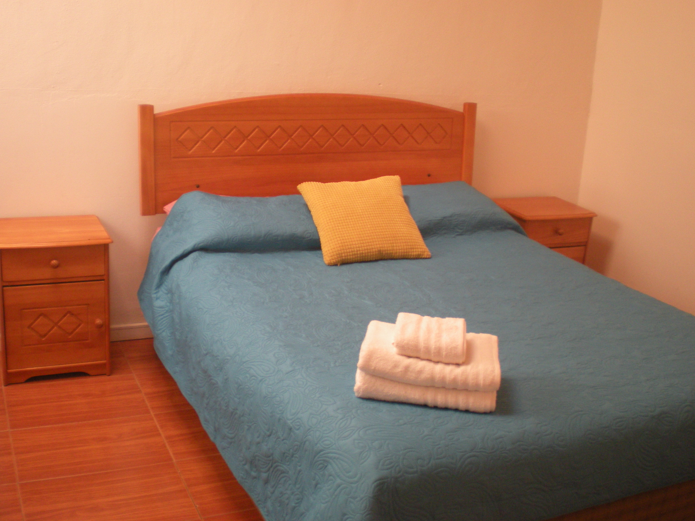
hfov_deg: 45.8
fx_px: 823
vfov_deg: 35.1
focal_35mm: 41
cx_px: 348
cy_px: 247
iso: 200
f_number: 3.1
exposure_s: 1/45
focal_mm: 6.3
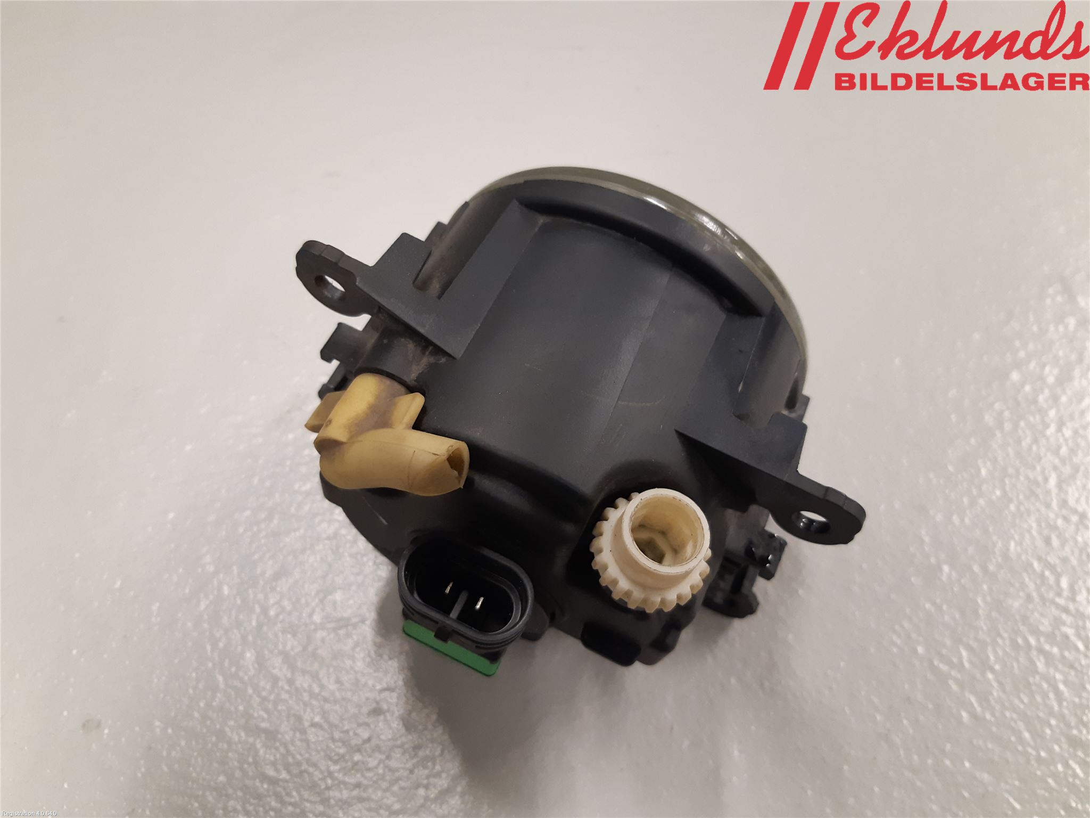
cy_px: 409
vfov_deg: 53.1
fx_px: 819
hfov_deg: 67.3
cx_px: 545
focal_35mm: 26
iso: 200
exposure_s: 1/50
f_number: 1.7
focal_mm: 3.93
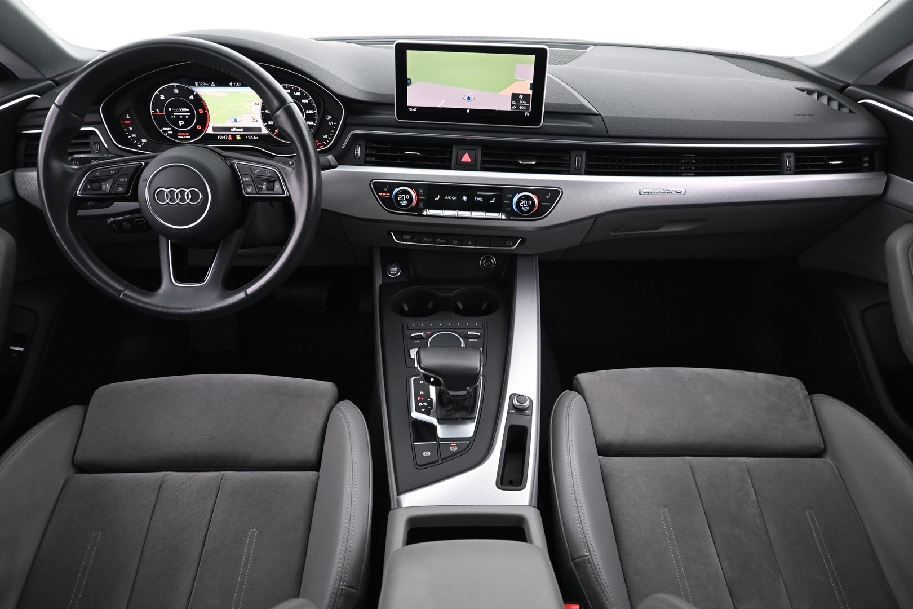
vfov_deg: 53.1
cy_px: 304
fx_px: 609
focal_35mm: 24
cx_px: 456
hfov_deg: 73.7
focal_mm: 16
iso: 1600
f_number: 3.5
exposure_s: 1/25
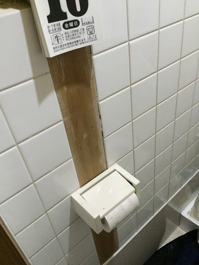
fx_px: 222
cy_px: 132
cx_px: 100
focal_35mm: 29
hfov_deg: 48.2
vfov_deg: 61.7
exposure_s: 1/30
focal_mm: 4.15
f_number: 2.2
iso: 250
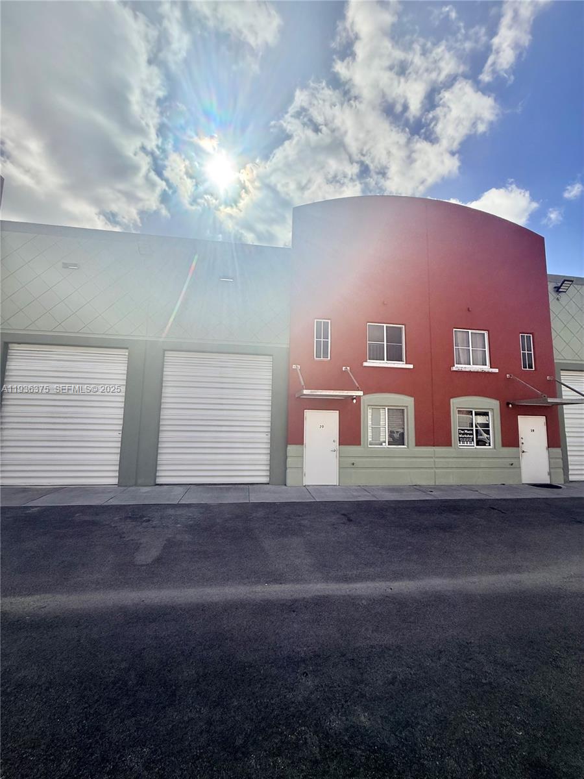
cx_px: 292
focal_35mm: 14
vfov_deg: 102.1
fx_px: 315
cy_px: 390
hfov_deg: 85.7
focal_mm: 2.22
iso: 80
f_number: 2.2
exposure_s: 1/5155
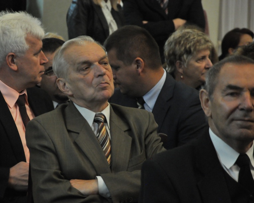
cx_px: 85
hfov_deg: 9.8
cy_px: 108
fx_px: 1486
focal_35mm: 198
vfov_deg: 7.8
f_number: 5.6
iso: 2000
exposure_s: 1/20
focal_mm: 105
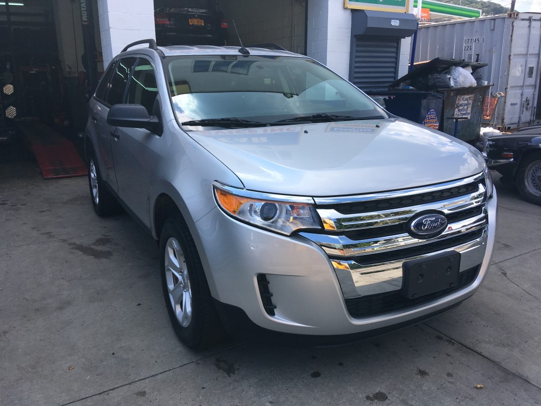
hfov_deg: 61.7
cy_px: 203
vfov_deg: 48.2
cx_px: 270
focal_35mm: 29
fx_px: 453
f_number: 2.2
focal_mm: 4.15
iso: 25
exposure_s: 1/938
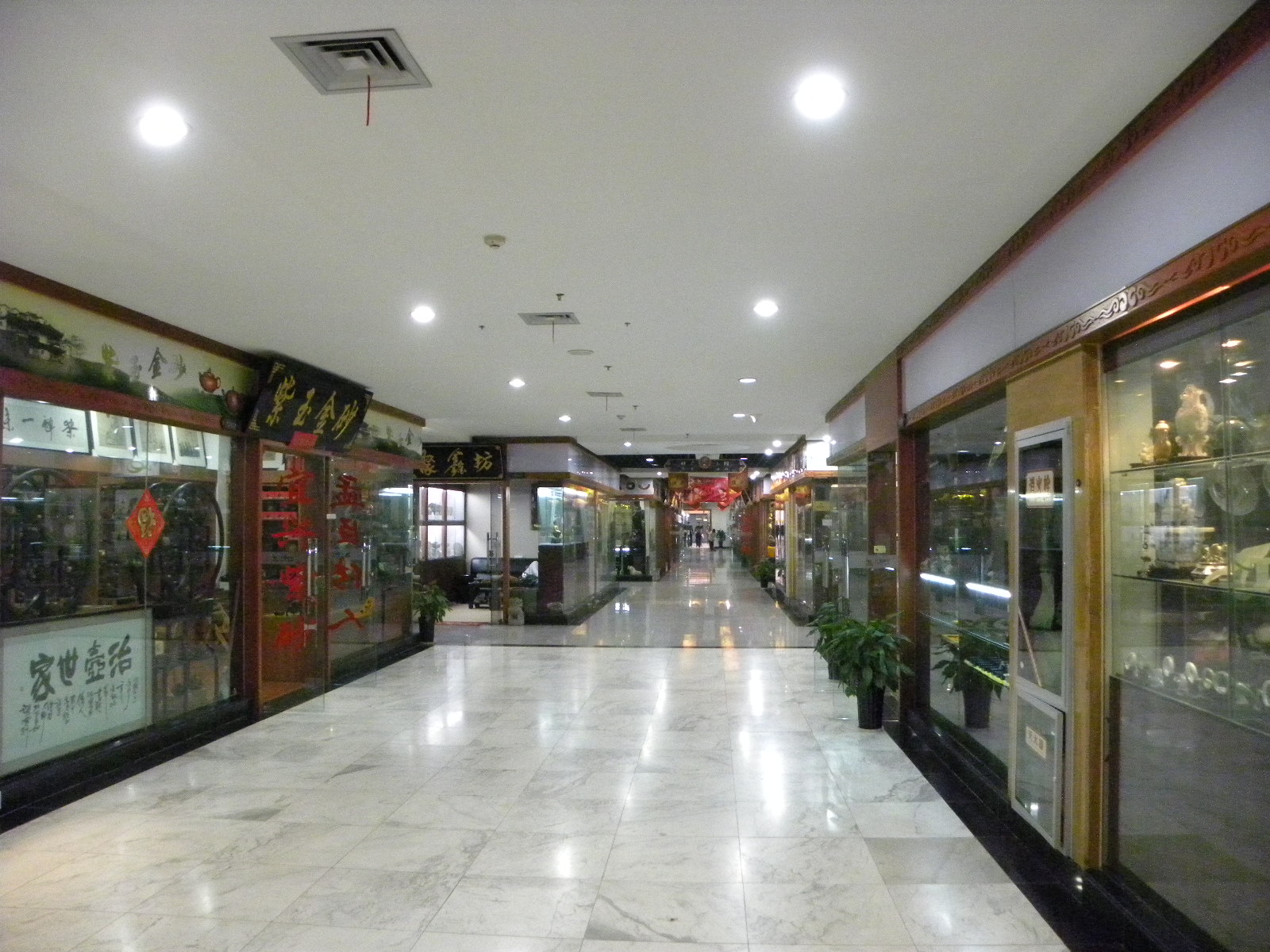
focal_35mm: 26
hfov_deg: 67.3
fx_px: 954
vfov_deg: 53.1
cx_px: 635
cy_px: 476
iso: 800
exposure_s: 1/65.6
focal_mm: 4.6
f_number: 2.8
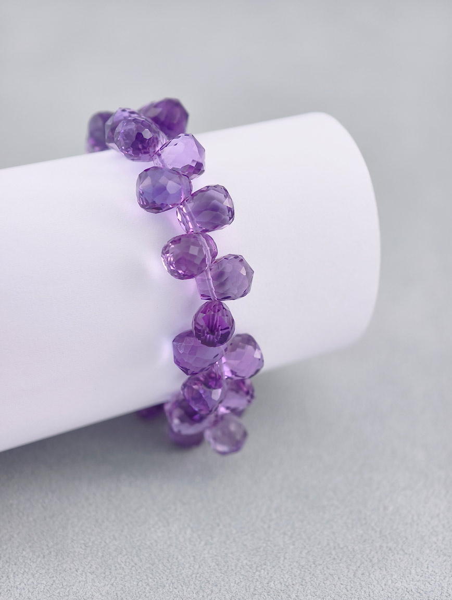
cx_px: 226
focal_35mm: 85
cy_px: 300
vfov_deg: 23.0
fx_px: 1476
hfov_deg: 17.4
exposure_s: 1/160
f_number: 2.67
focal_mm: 22.48
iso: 125
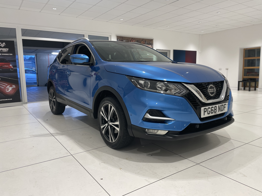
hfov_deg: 67.3
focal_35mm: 26
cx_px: 131
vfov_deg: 53.1
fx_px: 197
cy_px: 98
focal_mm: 4.2
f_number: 1.6
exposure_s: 1/100
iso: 64
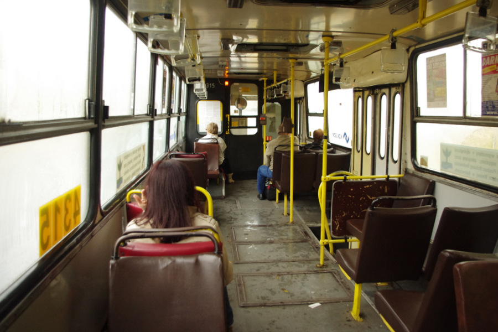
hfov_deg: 67.4
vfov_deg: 47.9
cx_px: 249
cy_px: 166
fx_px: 373
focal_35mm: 27
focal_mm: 18
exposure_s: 1/125
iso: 1600
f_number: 3.5
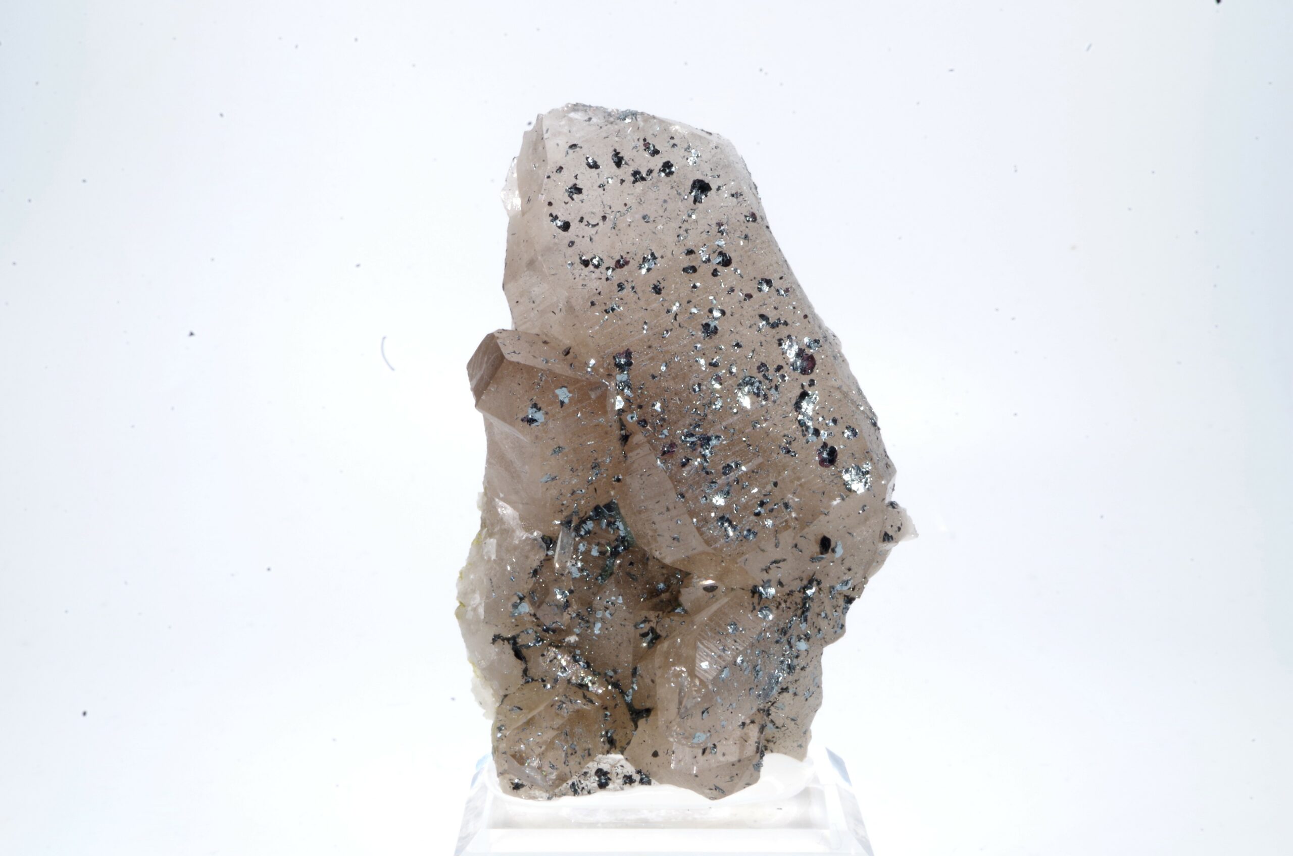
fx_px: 1649
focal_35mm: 46
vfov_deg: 29.1
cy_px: 428
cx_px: 646
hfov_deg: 42.8
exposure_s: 1/2.5
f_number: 4
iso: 100
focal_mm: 30.63
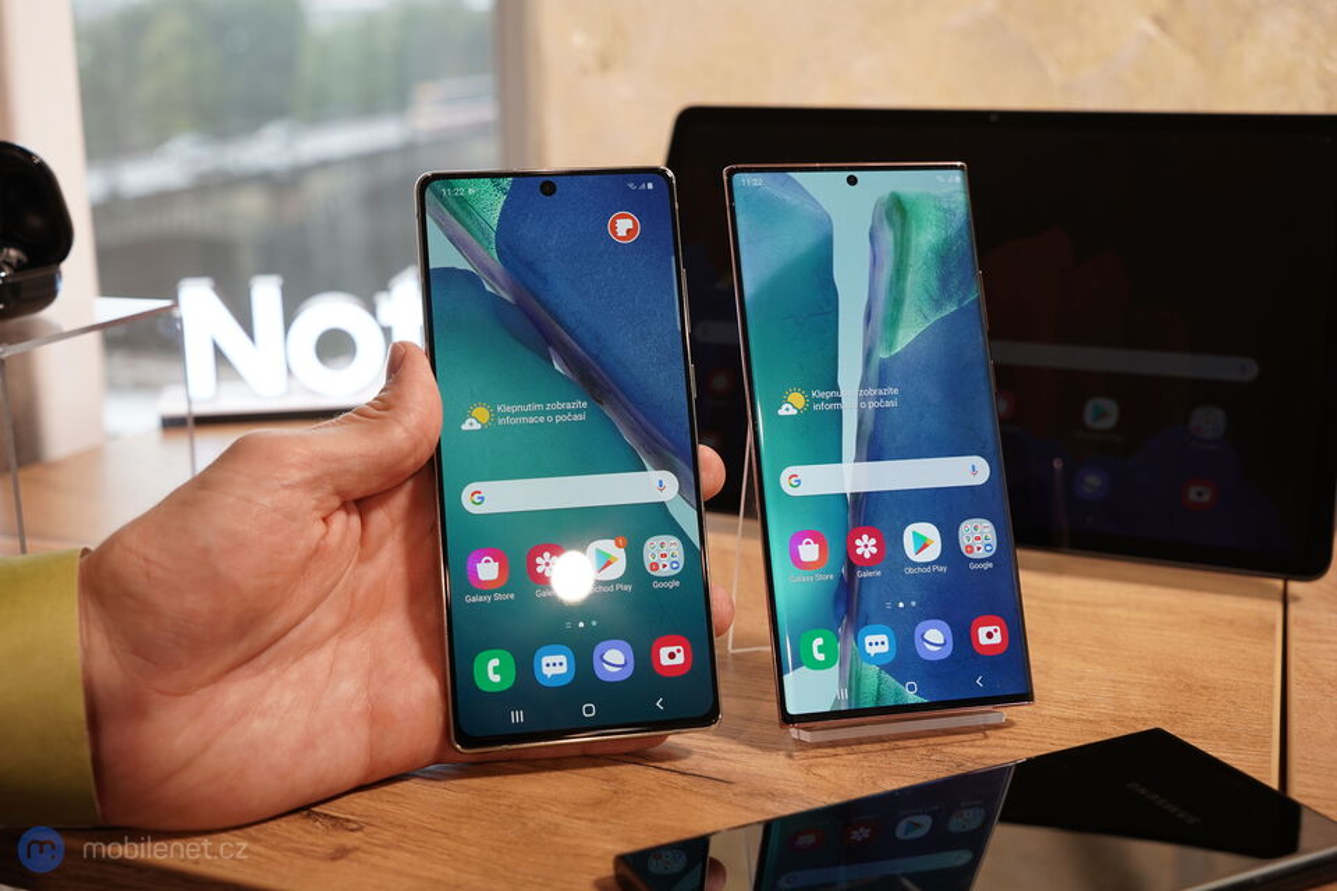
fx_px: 1523
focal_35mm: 41
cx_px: 668
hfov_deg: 47.4
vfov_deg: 32.6
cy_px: 446
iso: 320
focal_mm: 41
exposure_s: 1/80
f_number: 5.6
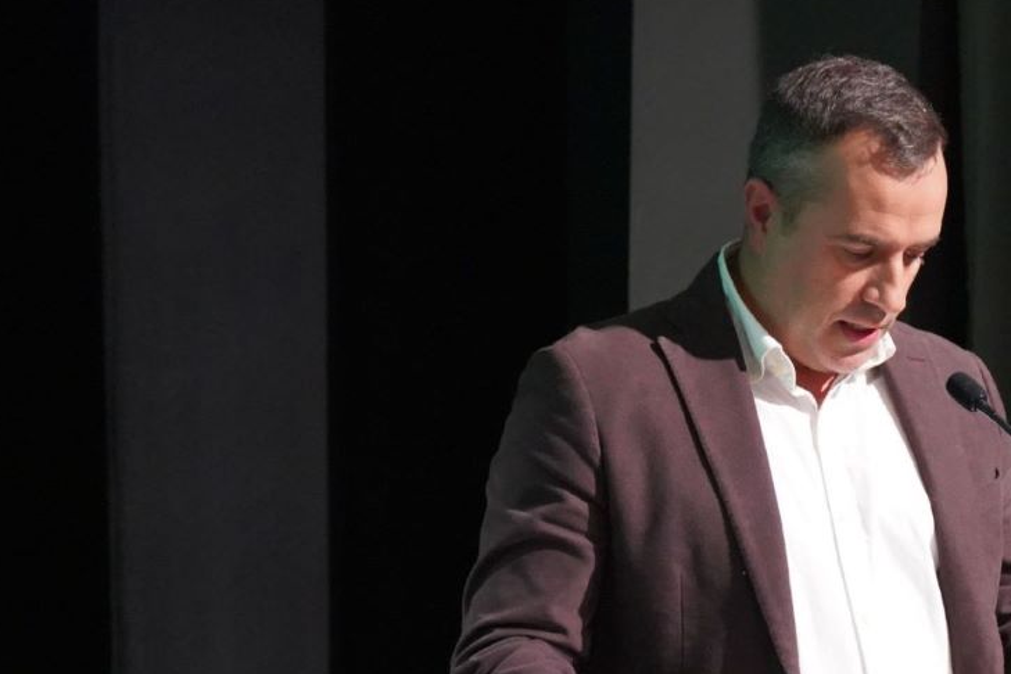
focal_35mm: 87
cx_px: 815
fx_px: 2443
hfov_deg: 23.0
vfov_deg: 15.6
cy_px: 570
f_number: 4.5
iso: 12800
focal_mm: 47
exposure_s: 1/160
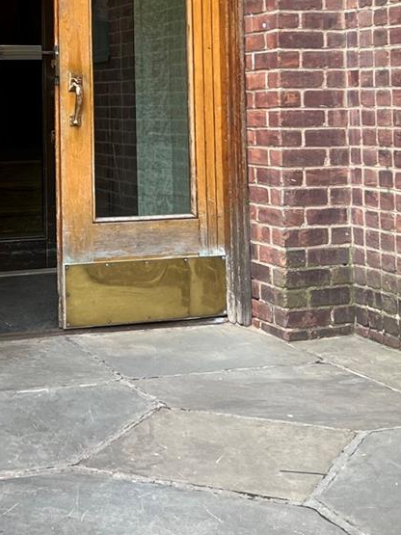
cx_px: 59
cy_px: 28
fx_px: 1113
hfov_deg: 20.1
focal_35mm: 72
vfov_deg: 25.9
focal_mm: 5.7
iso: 50
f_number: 1.5
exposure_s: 1/121
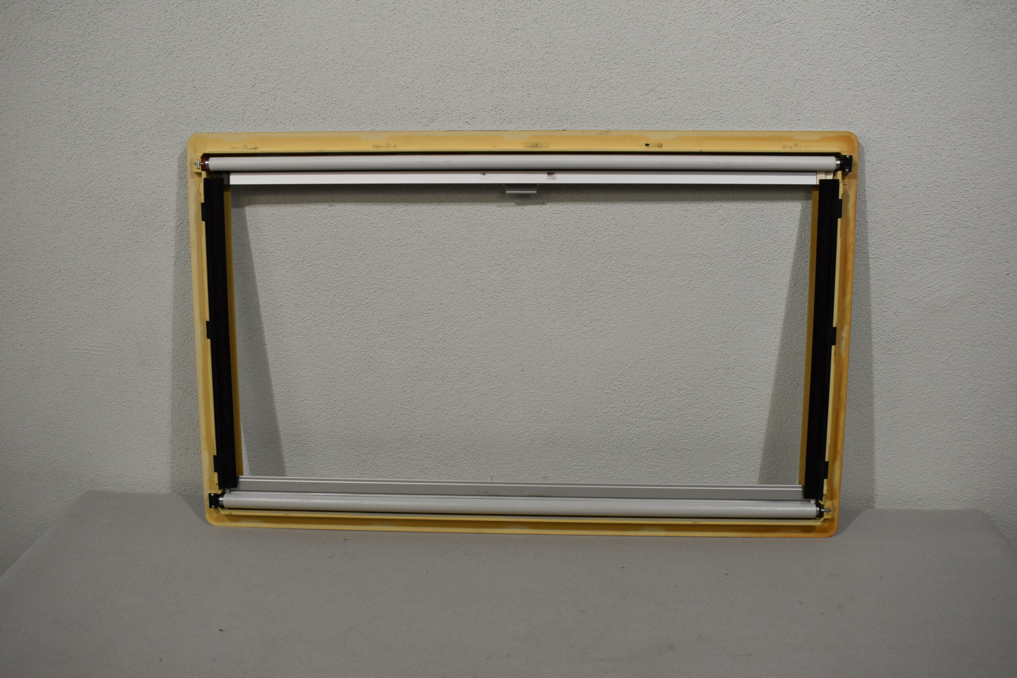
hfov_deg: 57.2
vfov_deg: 40.0
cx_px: 508
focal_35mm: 33
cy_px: 339
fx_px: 932
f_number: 5.6
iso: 250
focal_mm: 22
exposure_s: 1/125
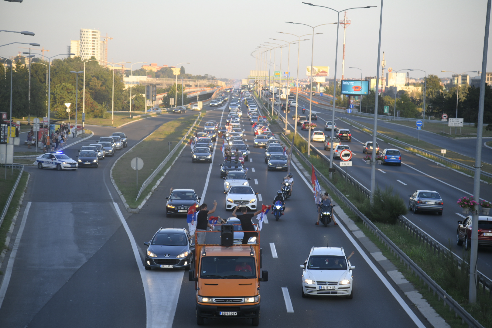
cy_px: 164
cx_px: 246
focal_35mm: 120
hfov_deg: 17.1
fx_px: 1640
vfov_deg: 11.4
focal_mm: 120
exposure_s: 1/500
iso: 400
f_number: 4
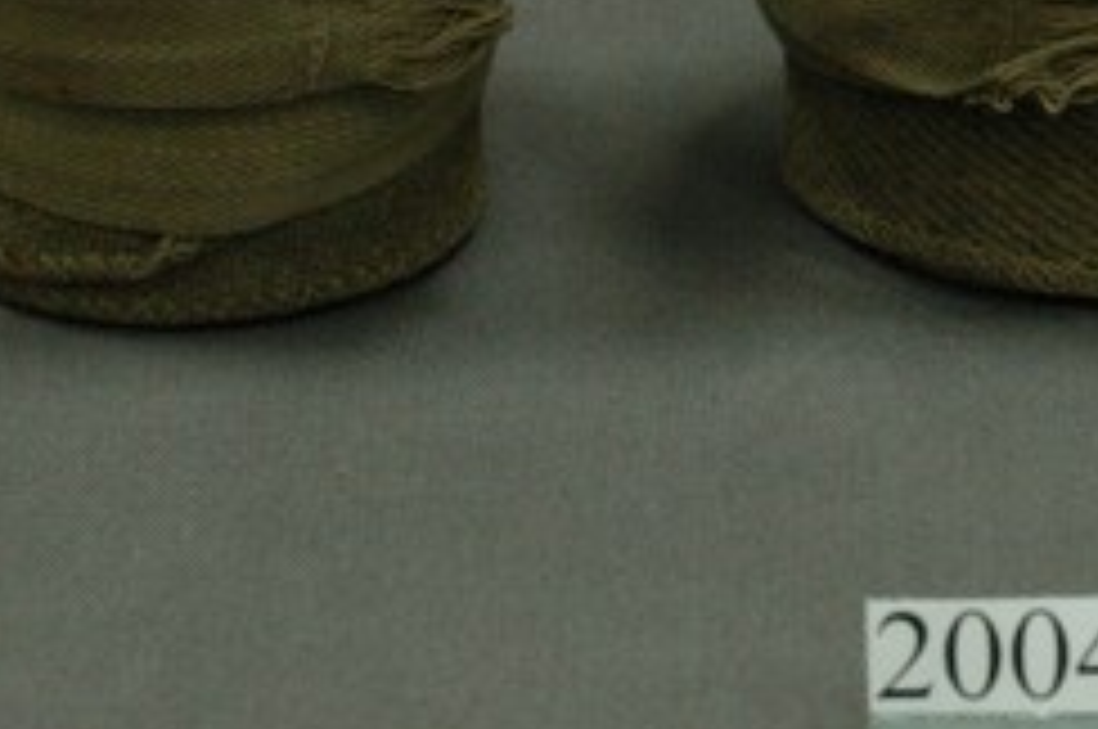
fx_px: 7188
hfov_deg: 8.7
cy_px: -155
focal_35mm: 236
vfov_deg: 5.8
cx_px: 608
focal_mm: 60
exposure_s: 1/20
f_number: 10
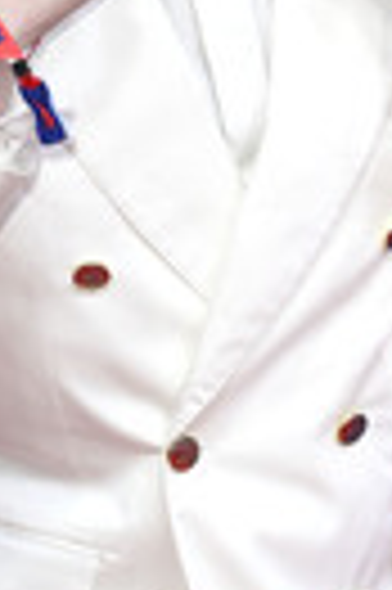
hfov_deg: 5.0
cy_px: 81
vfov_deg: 7.5
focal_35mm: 275
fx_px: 4503
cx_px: 194
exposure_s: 1/250
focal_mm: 90
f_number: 5.6
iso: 800
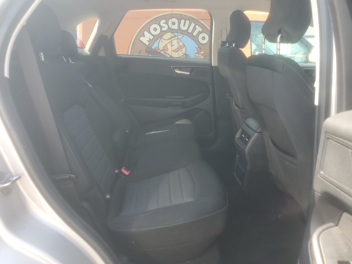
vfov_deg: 53.1
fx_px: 264
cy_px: 132
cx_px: 176
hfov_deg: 67.3
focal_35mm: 26
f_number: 1.5
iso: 50
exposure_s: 1/217
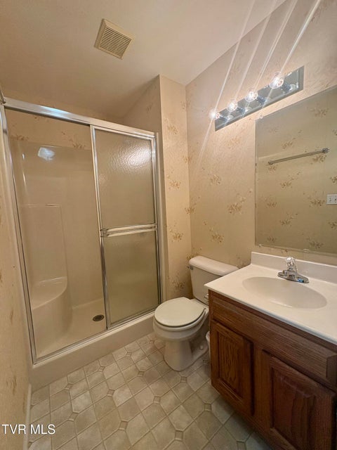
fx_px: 182
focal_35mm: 14
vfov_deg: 102.1
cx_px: 168
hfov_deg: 85.7
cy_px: 225
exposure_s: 1/120
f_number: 2.2
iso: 125
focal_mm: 2.22
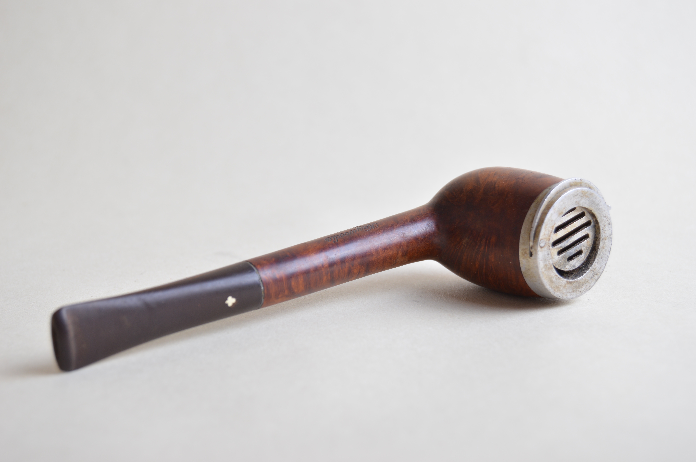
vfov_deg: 18.1
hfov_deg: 27.0
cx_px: 348
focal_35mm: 75
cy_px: 231
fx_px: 1449
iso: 100
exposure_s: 1/20
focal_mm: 50
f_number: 7.1
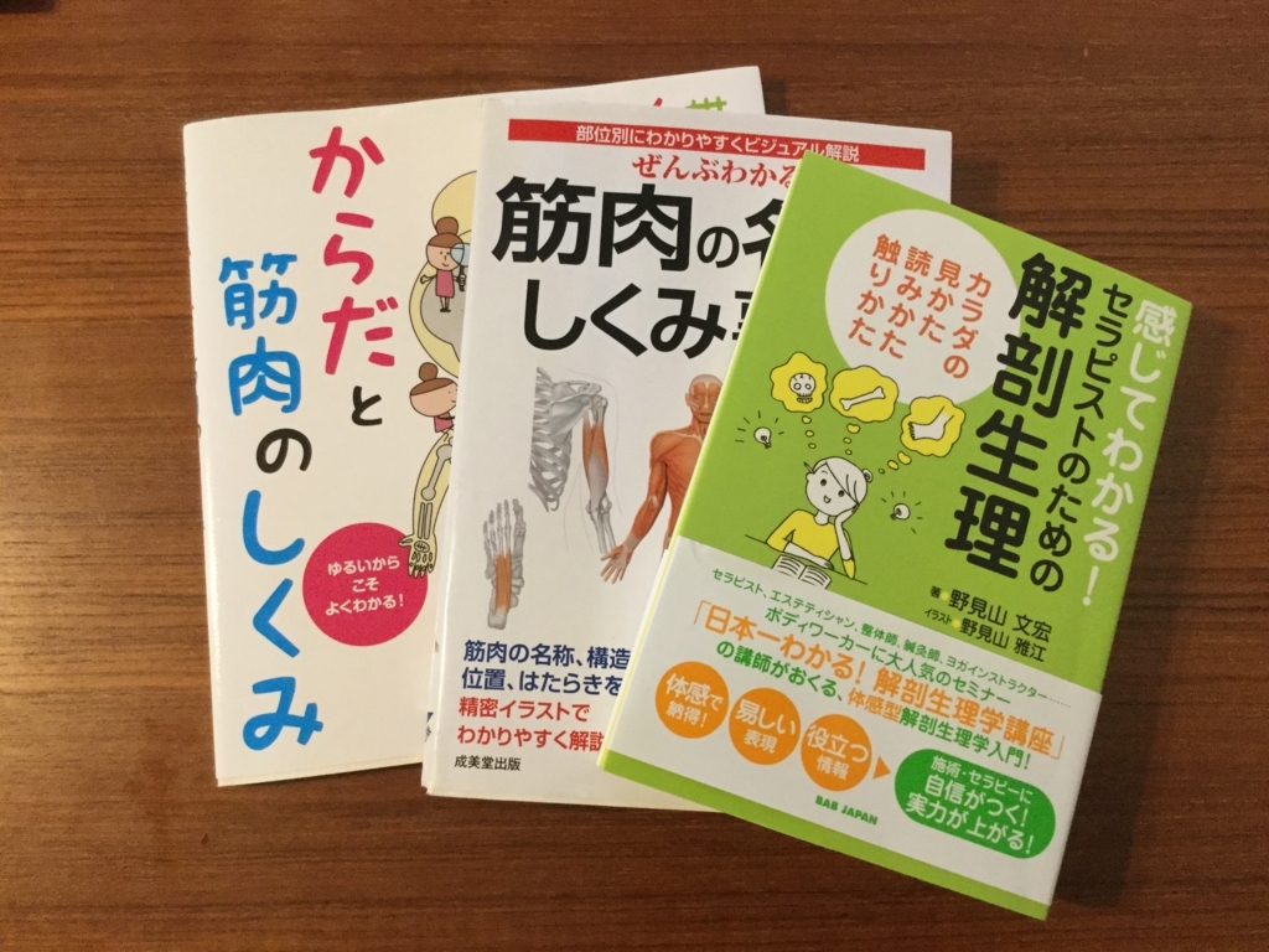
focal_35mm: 31
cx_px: 634
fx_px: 1136
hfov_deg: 58.4
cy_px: 476
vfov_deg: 45.4
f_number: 2.4
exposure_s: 1/24
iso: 200
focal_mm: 3.3
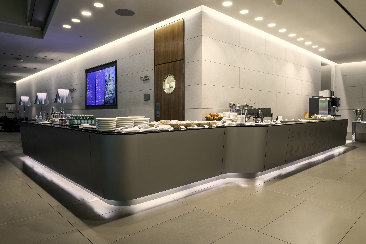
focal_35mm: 24
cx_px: 183
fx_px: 244
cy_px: 122
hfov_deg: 73.7
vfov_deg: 53.1
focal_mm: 24
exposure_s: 1/10
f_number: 11
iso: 640
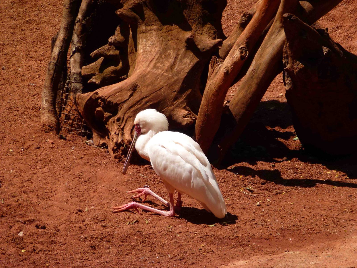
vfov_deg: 4.5
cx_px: 178
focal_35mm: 327
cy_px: 134
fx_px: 3372
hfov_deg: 6.1
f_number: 5.8
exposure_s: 1/400
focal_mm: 58.6
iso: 100
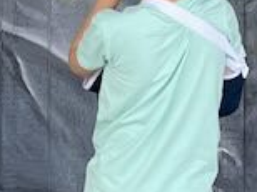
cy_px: -197
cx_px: -23
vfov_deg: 7.0
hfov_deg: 9.7
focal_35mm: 203
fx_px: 1505
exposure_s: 1/363
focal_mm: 4.2
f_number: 1.6
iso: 32
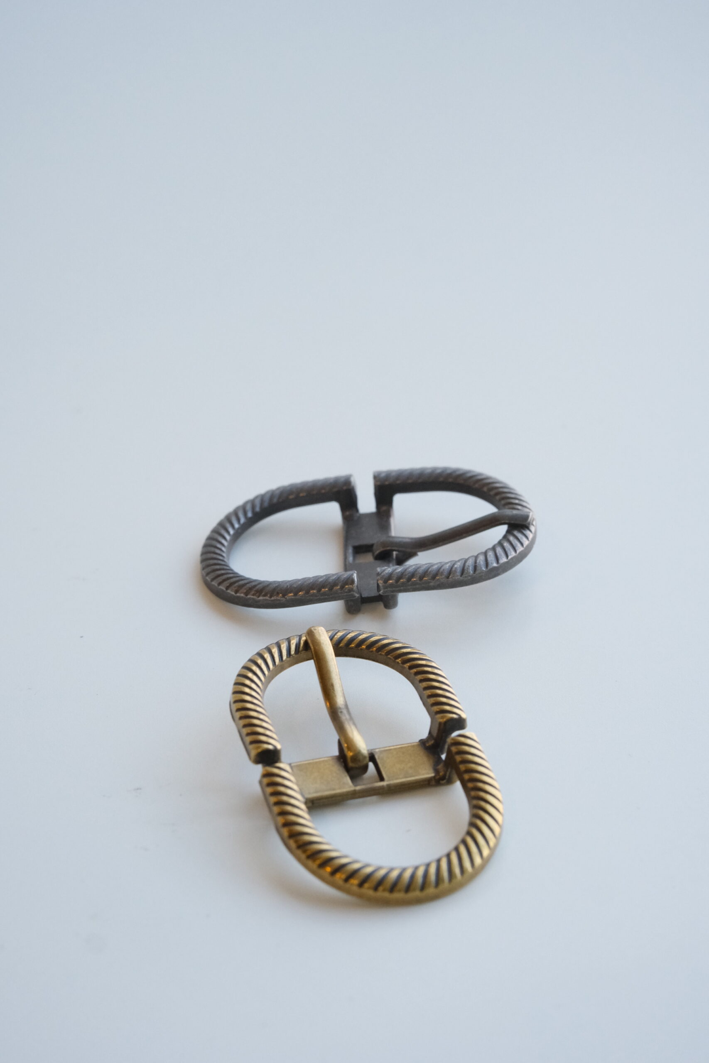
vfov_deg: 24.2
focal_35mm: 84
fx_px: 2481
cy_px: 532
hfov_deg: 16.3
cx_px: 354
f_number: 7.1
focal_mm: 56
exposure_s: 1/100
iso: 2500
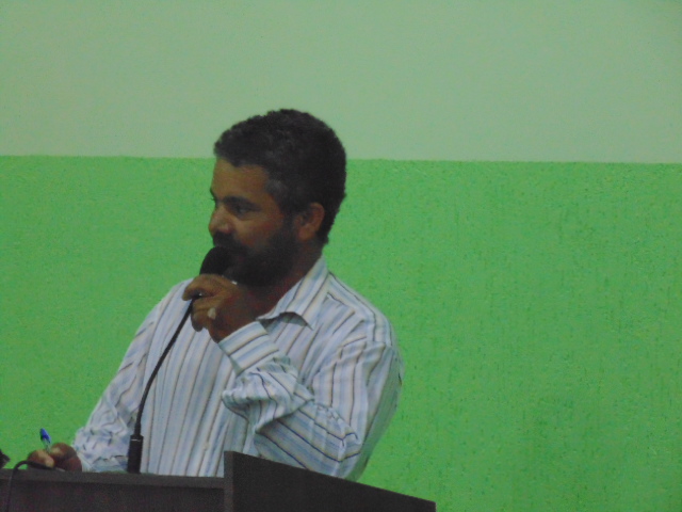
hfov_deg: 5.5
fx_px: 7053
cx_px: 341
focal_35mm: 358
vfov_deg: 4.2
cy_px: 256
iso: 800
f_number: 6
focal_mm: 64.1
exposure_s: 1/40
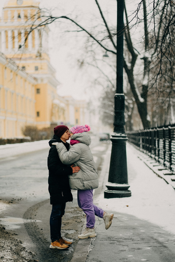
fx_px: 620
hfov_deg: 16.1
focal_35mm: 85
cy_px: 131
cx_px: 88
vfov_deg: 23.9
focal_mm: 85
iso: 100
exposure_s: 1/800
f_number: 1.8
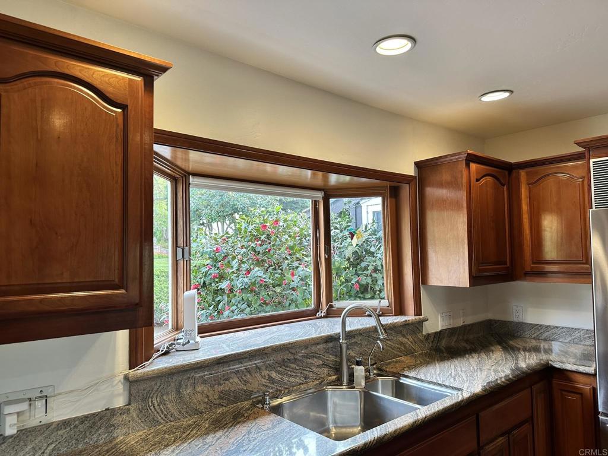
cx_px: 304
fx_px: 422
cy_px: 228
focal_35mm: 24
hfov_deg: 71.6
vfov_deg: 56.8
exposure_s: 1/120
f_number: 1.78
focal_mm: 6.86
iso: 125
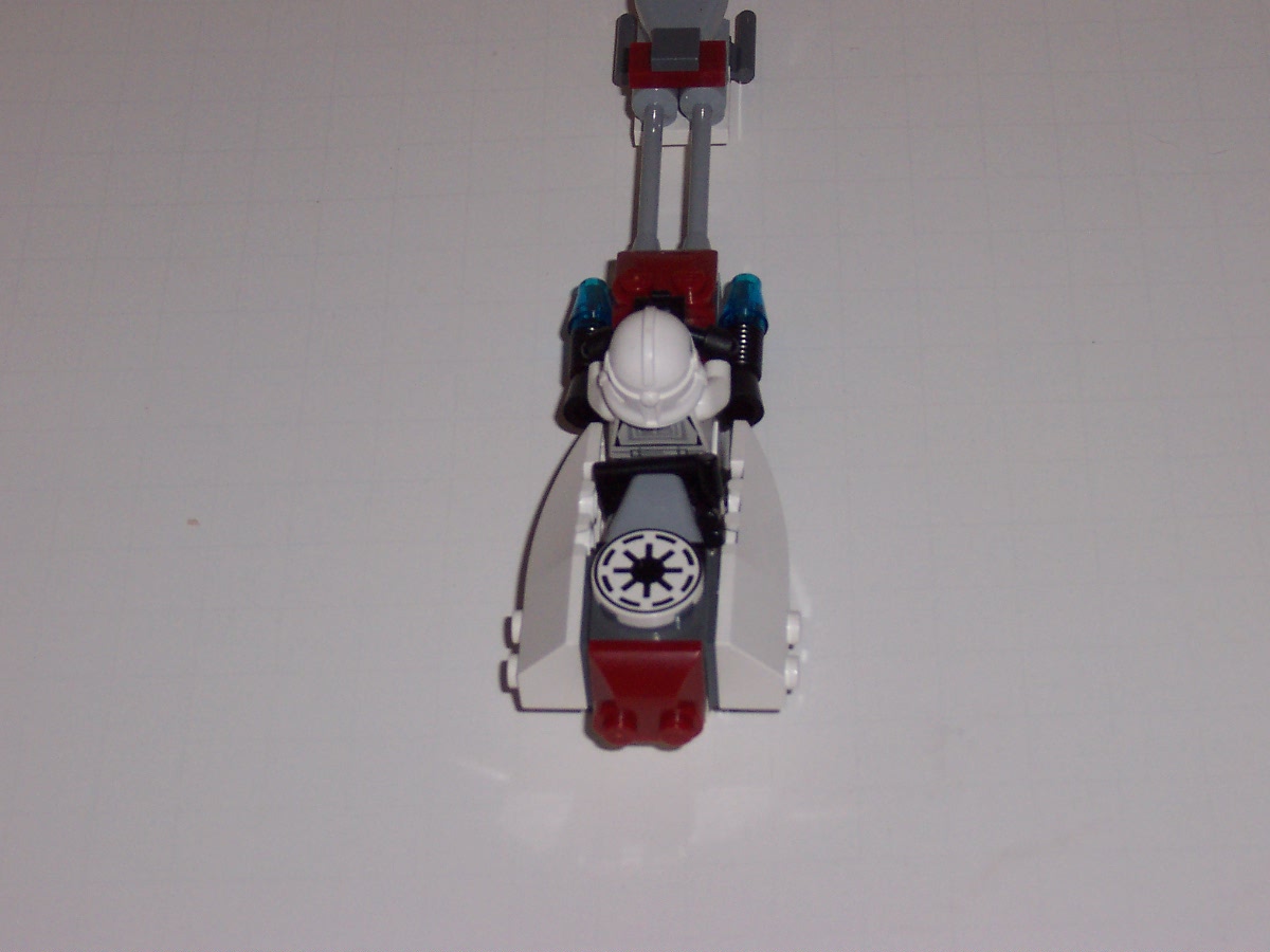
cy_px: 476
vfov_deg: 13.0
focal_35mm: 114
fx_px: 4182
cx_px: 635
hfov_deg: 17.3
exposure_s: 1/90
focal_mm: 17.6
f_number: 4.8
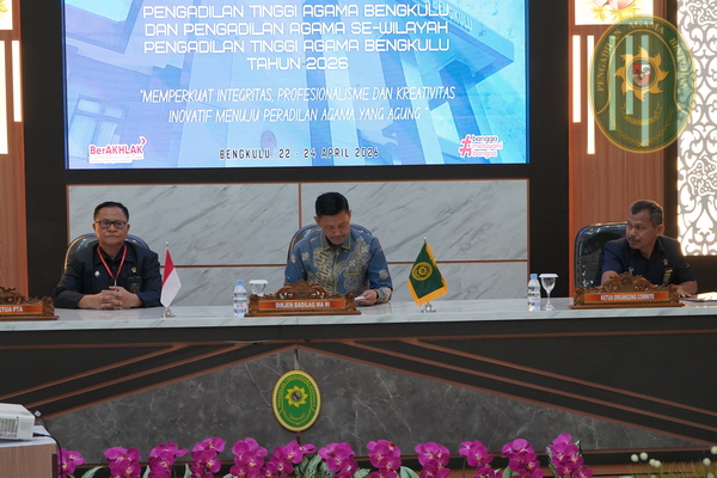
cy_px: 239
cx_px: 358
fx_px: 1036
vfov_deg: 26.0
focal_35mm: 52
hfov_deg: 38.2
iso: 5000
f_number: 5
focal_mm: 52
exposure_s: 1/160
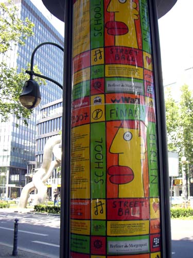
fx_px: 282
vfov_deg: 49.0
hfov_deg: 37.7
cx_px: 96
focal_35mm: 38
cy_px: 129
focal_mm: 6.2
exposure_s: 1/125
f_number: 2.7
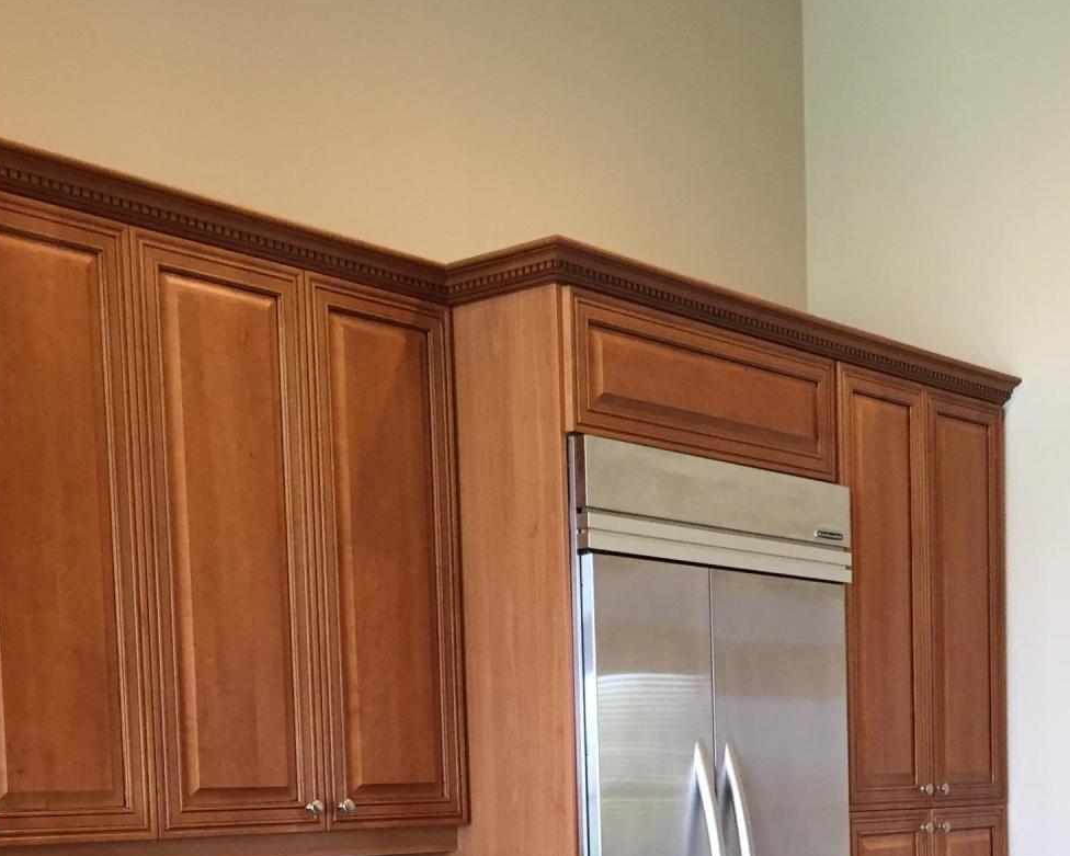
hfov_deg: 32.3
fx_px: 1837
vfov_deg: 24.8
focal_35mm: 58
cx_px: 688
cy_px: 898
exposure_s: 1/30
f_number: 2.2
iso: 100
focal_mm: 4.15
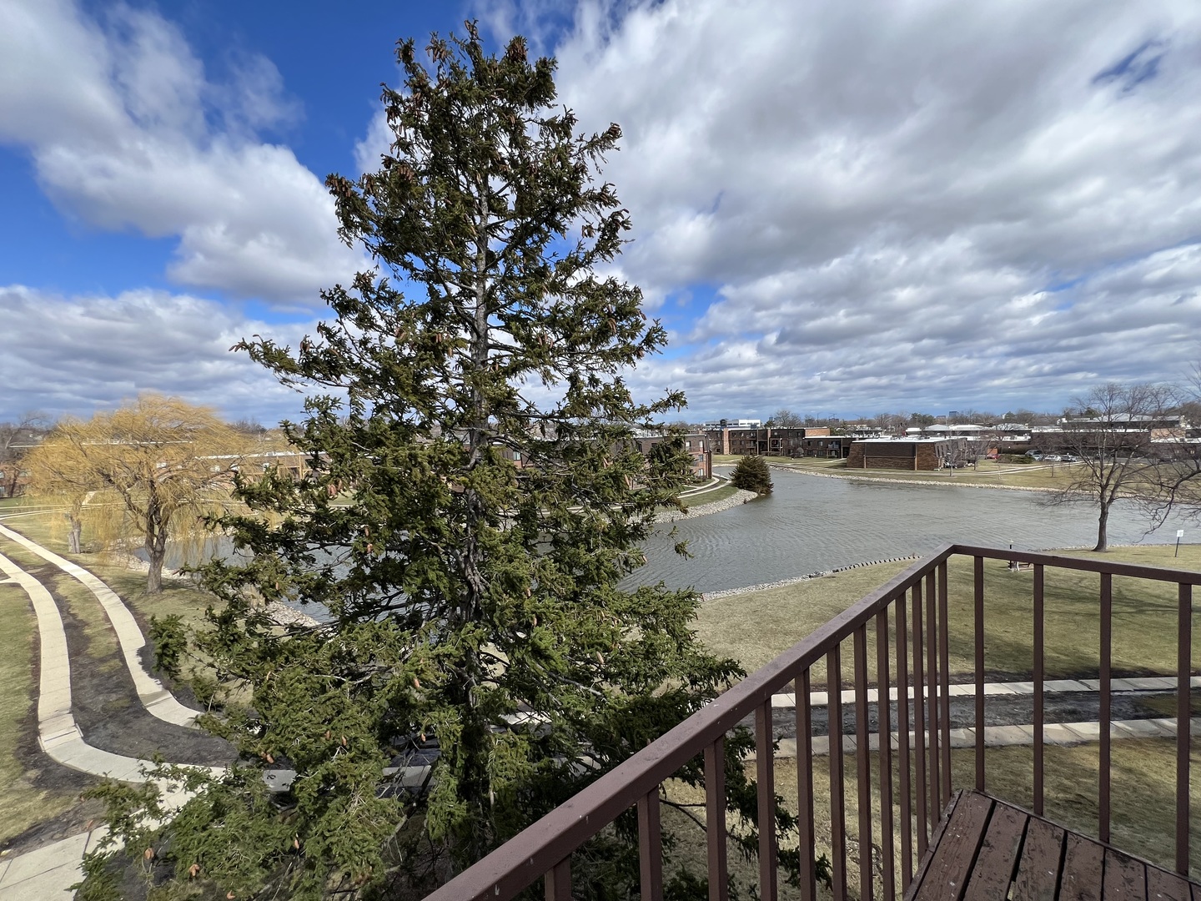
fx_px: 451
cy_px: 450
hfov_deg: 106.2
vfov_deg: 89.9
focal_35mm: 13
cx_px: 600
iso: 32
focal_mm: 1.57
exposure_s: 1/1449
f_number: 1.8
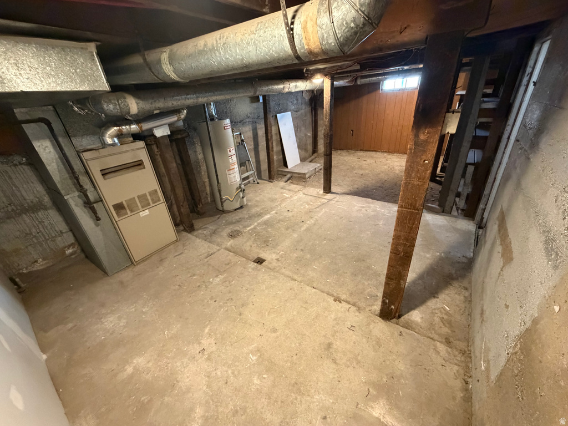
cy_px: 213
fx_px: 230
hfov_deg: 102.1
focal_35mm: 14
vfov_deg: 85.7
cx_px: 284
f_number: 2.2
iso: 1250
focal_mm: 2.22
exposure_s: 1/60
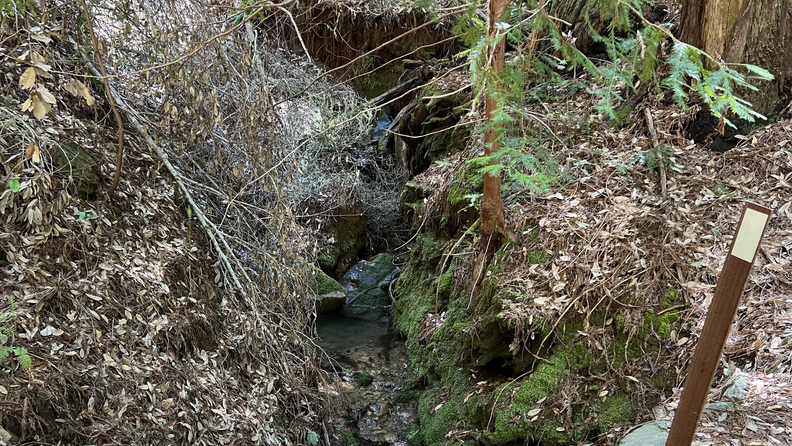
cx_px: 397
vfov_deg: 40.2
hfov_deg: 66.1
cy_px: 237
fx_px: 609
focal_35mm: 29
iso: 320
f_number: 1.5
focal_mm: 5.7
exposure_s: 1/60
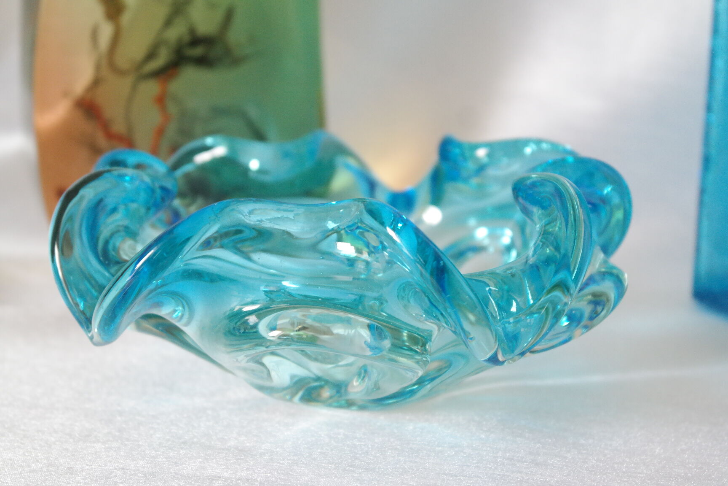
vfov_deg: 17.7
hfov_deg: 26.3
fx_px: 1557
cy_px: 243
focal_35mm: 77
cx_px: 364
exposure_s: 1/30
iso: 1600
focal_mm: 50
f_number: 5.6
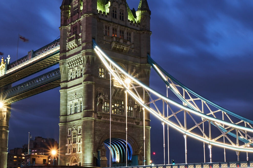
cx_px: 76
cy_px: 113
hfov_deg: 30.6
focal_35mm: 65
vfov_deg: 20.8
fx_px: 457
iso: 200
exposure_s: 15
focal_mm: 18.6
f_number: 22
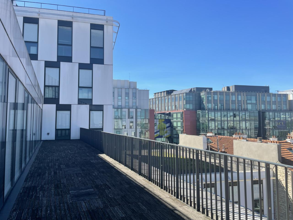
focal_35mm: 26
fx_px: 220
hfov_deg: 67.3
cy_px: 110
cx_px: 146
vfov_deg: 53.1
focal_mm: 4.2
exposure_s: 1/2132
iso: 32
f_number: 1.6
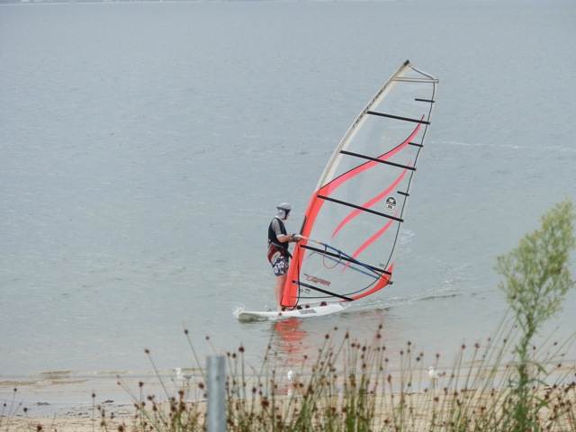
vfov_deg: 5.8
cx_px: 288
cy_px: 216
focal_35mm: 256
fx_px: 4260
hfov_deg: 7.7
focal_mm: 45.79
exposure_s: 1/200
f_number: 4.2
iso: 125
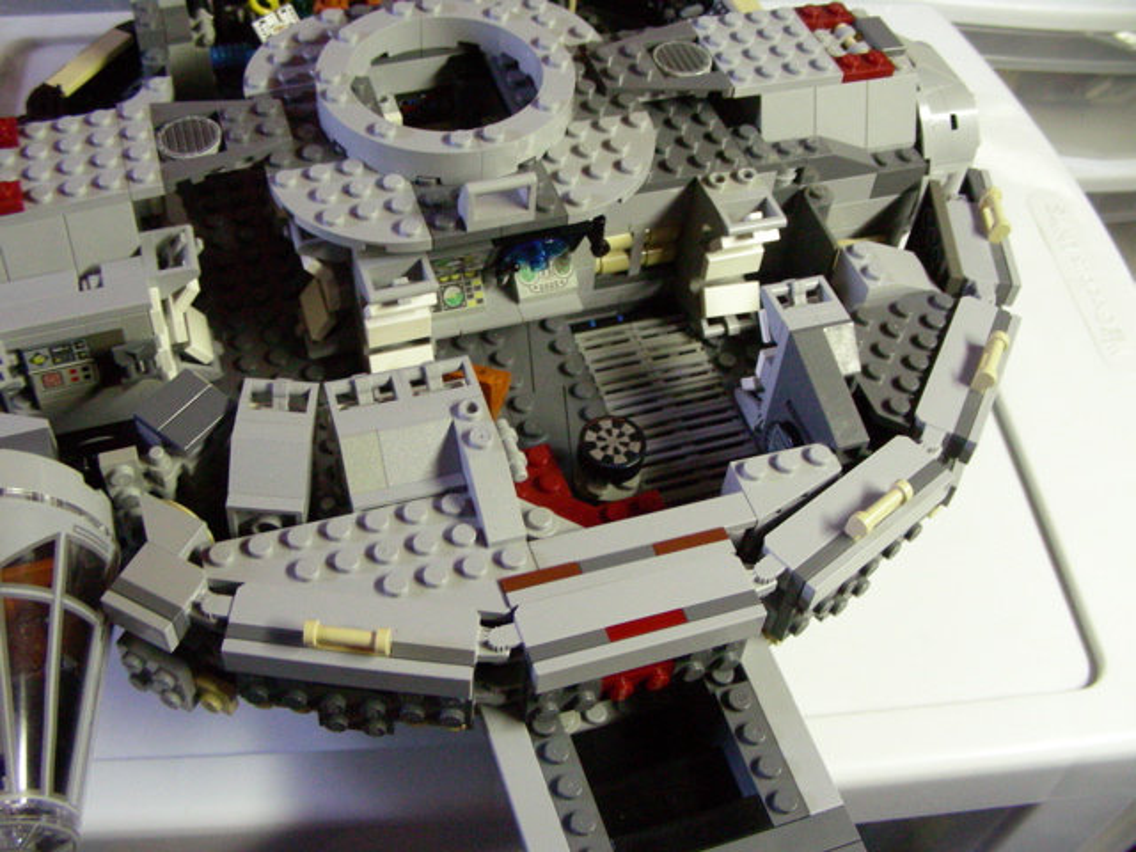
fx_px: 1247
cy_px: 426
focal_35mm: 38
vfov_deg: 37.7
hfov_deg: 49.0
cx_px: 568
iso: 400
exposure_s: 1/28
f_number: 3.5
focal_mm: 6.3
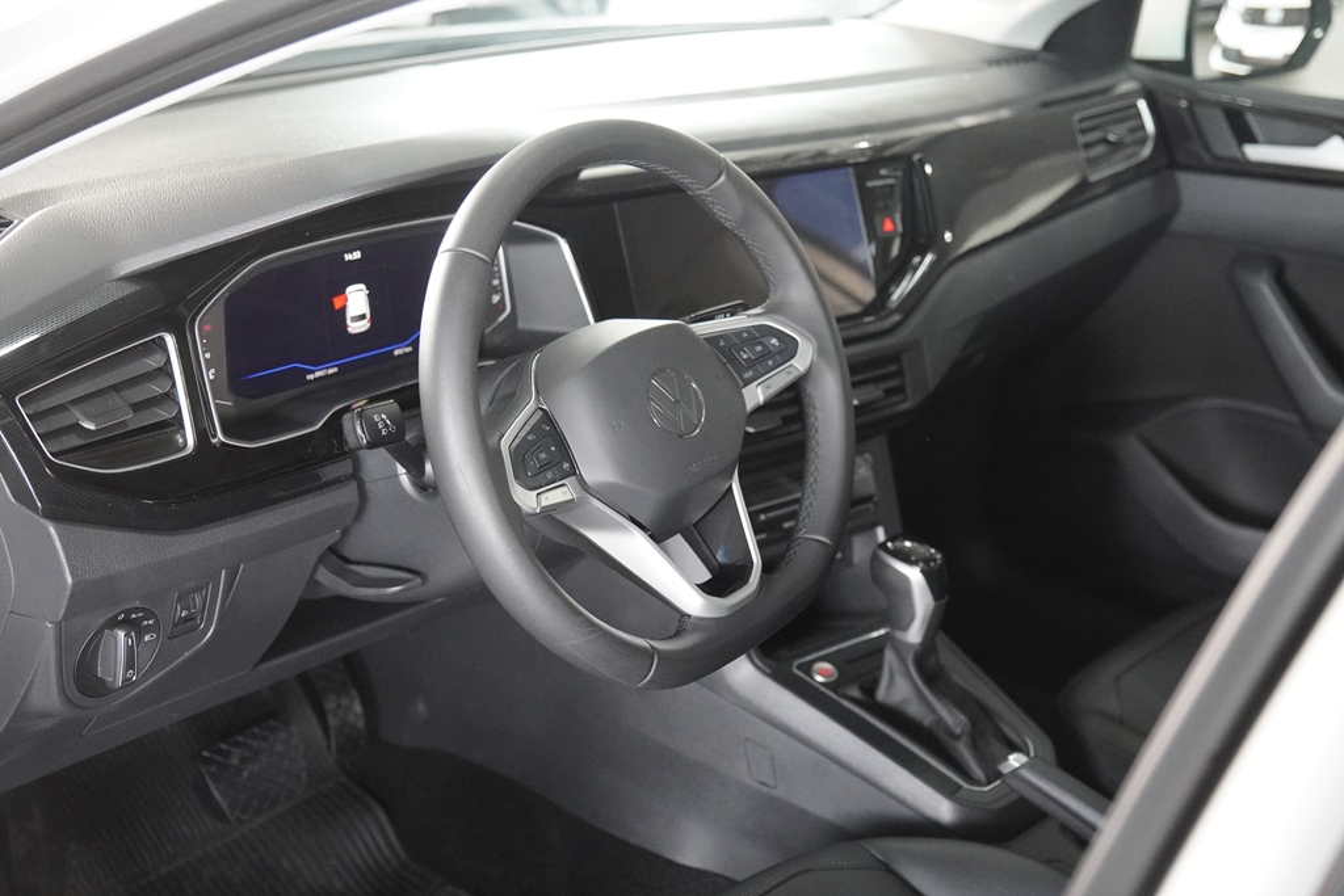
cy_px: 448
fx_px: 1960
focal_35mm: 52
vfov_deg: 25.8
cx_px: 672
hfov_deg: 37.8
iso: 5000
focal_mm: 35
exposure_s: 1/160
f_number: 2.8
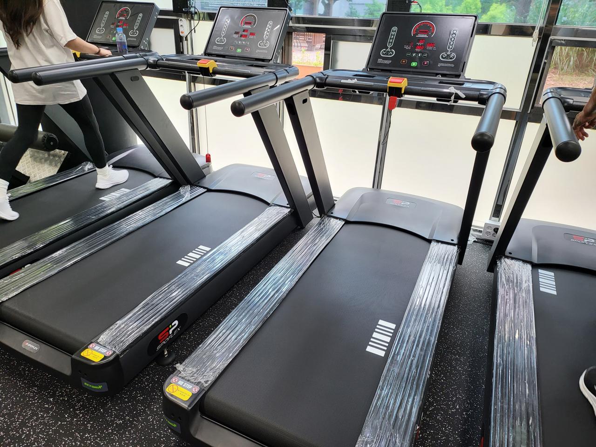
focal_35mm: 24
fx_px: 413
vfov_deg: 56.8
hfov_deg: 71.6
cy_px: 224
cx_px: 298
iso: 100
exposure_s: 1/120
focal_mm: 5
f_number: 1.8
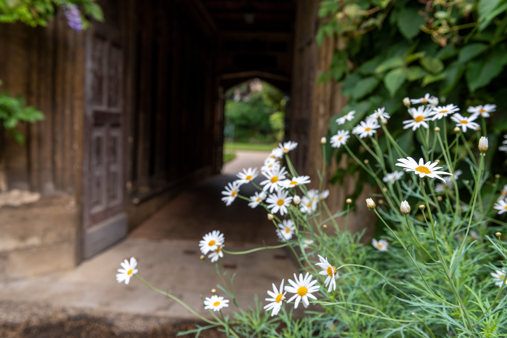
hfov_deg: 53.1
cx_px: 254
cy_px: 169
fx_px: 507
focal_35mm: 36
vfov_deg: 36.9
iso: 400
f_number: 7.1
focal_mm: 36
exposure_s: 1/500
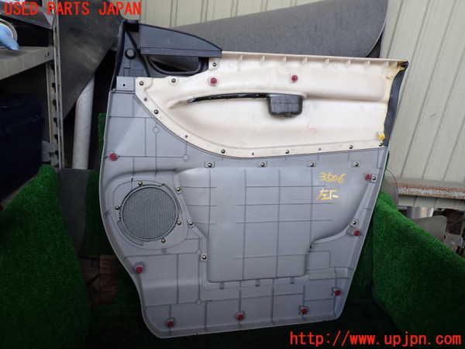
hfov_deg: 60.0
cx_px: 232
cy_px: 174
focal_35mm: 30
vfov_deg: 46.8
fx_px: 403
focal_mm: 5.4
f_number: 2.3
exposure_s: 1/80
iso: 100
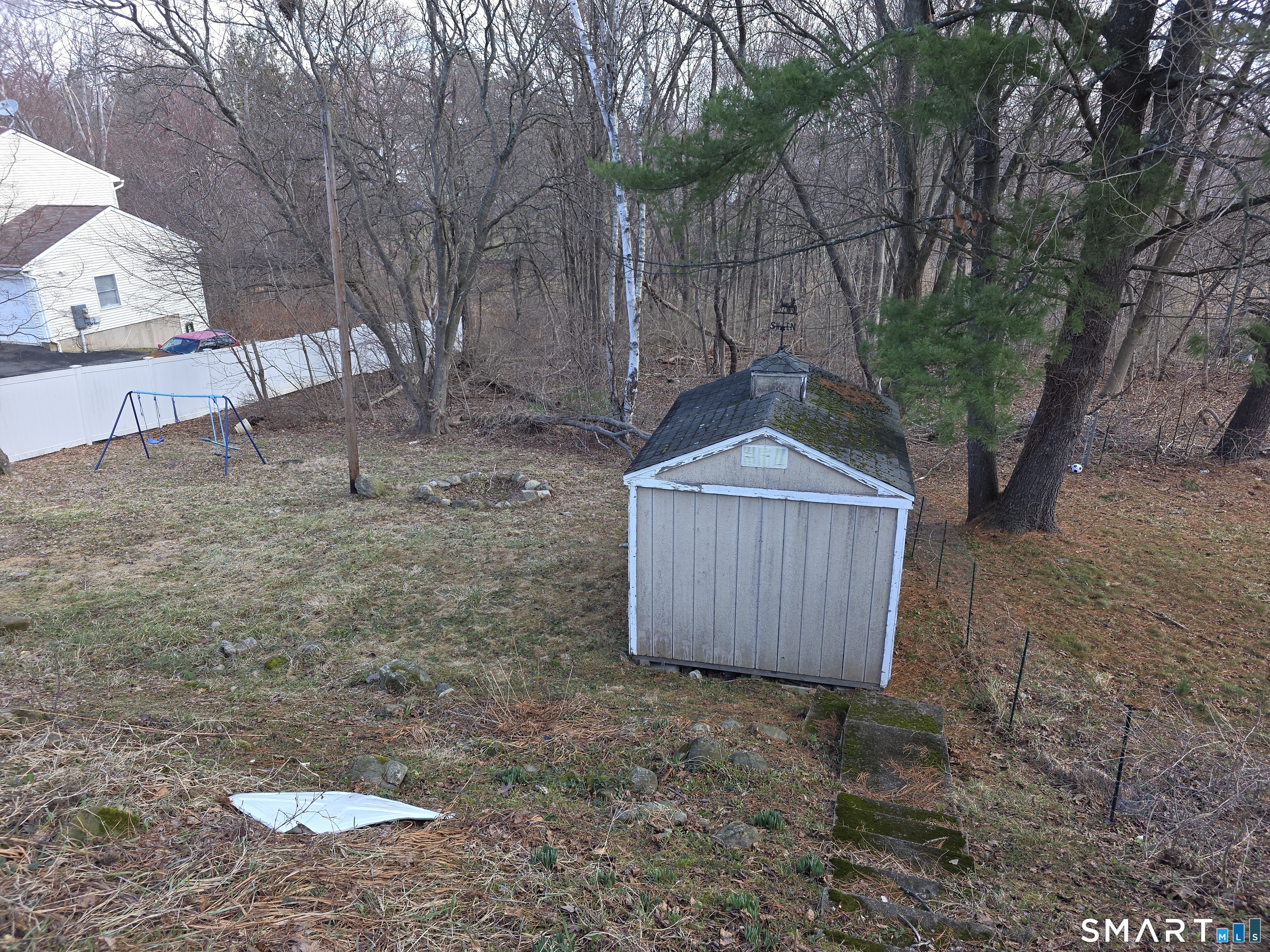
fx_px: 844
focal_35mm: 23
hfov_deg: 73.9
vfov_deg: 58.9
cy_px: 476
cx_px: 635
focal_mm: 6.3
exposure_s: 1/120
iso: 12
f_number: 1.7
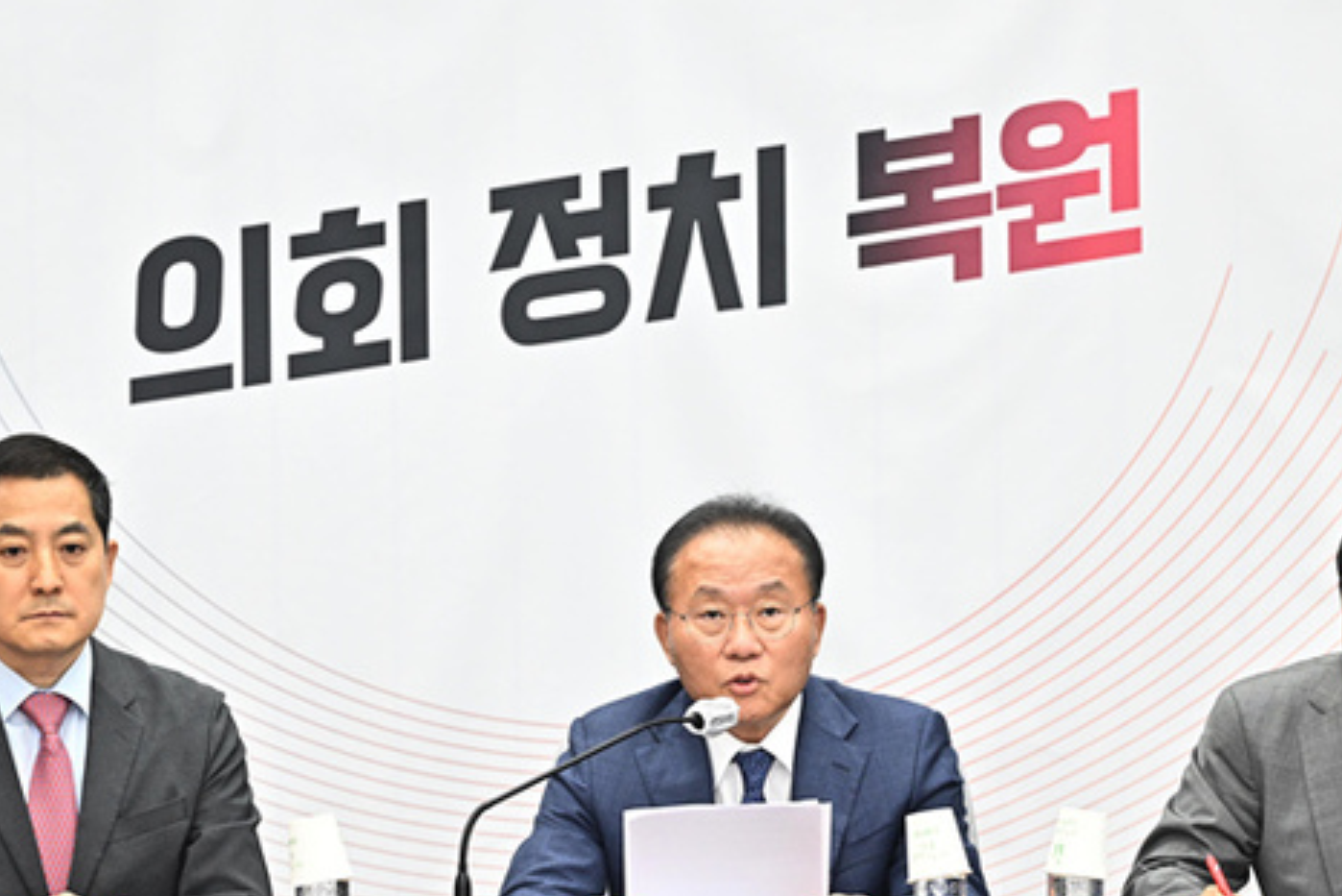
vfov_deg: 9.1
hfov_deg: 13.6
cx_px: 729
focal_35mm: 151
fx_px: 5630
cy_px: 537
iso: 2000
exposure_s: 1/250
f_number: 6.3
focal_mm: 110
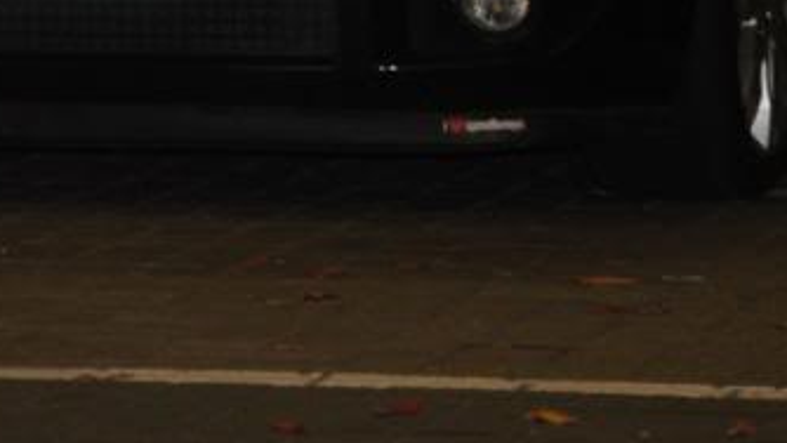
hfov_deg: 4.3
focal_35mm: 505
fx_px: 10532
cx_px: 40
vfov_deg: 2.4
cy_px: -205
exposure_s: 1/60
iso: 800
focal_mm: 105
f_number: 5.6
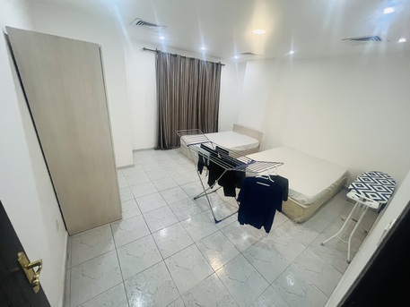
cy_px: 154
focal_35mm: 13
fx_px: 154
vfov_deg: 89.9
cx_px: 205
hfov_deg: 106.2
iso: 640
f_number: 1.8
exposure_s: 1/50
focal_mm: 1.57
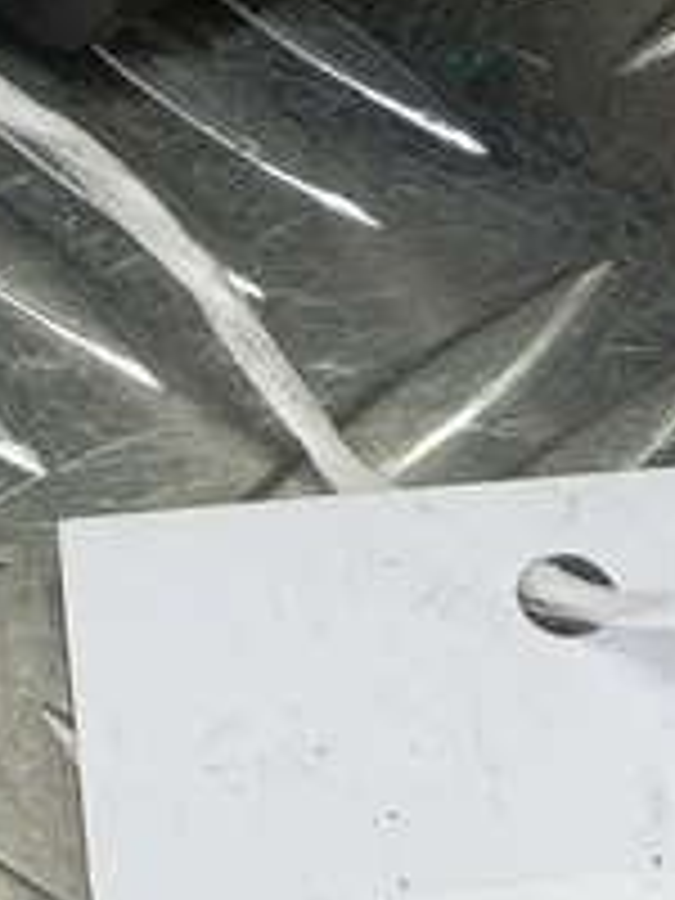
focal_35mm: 118
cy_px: -819
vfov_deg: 14.3
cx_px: 158
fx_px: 3068
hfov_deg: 12.5
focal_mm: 4.11
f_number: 1.6
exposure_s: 1/50
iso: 124
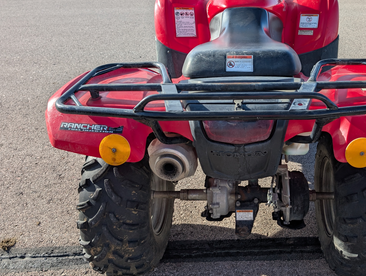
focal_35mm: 33
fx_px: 349
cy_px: 112
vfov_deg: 42.9
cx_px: 244
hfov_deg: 54.2
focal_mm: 6.9
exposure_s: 1/526
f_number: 1.68
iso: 20
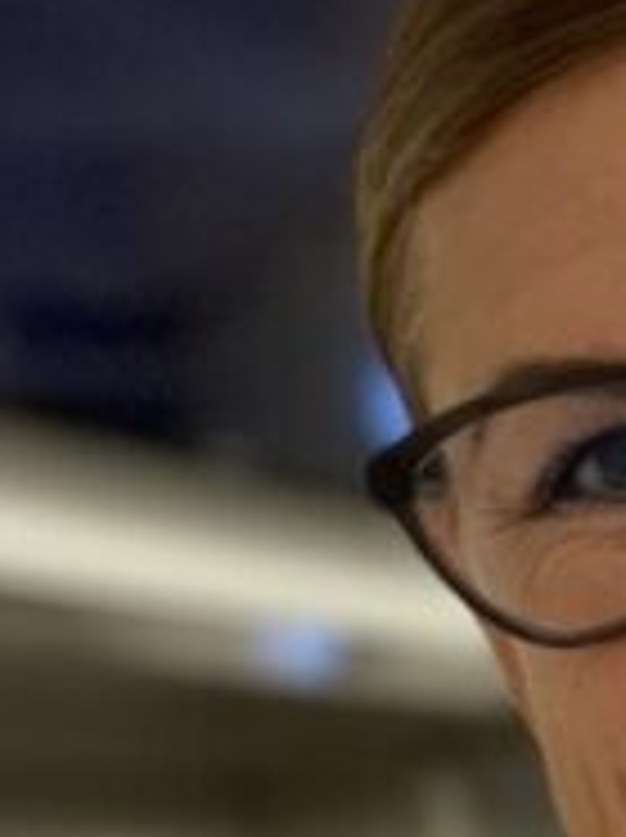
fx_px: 2344
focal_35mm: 97
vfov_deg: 19.8
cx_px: 1004
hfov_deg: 14.0
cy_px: 778
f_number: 2.2
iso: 400
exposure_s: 1/25
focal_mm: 2.71
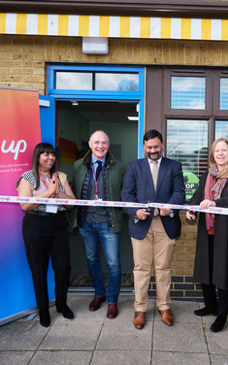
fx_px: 346
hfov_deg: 35.7
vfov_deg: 55.6
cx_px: 172
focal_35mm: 35
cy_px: 182
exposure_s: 1/200
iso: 400
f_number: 8
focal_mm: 22.5
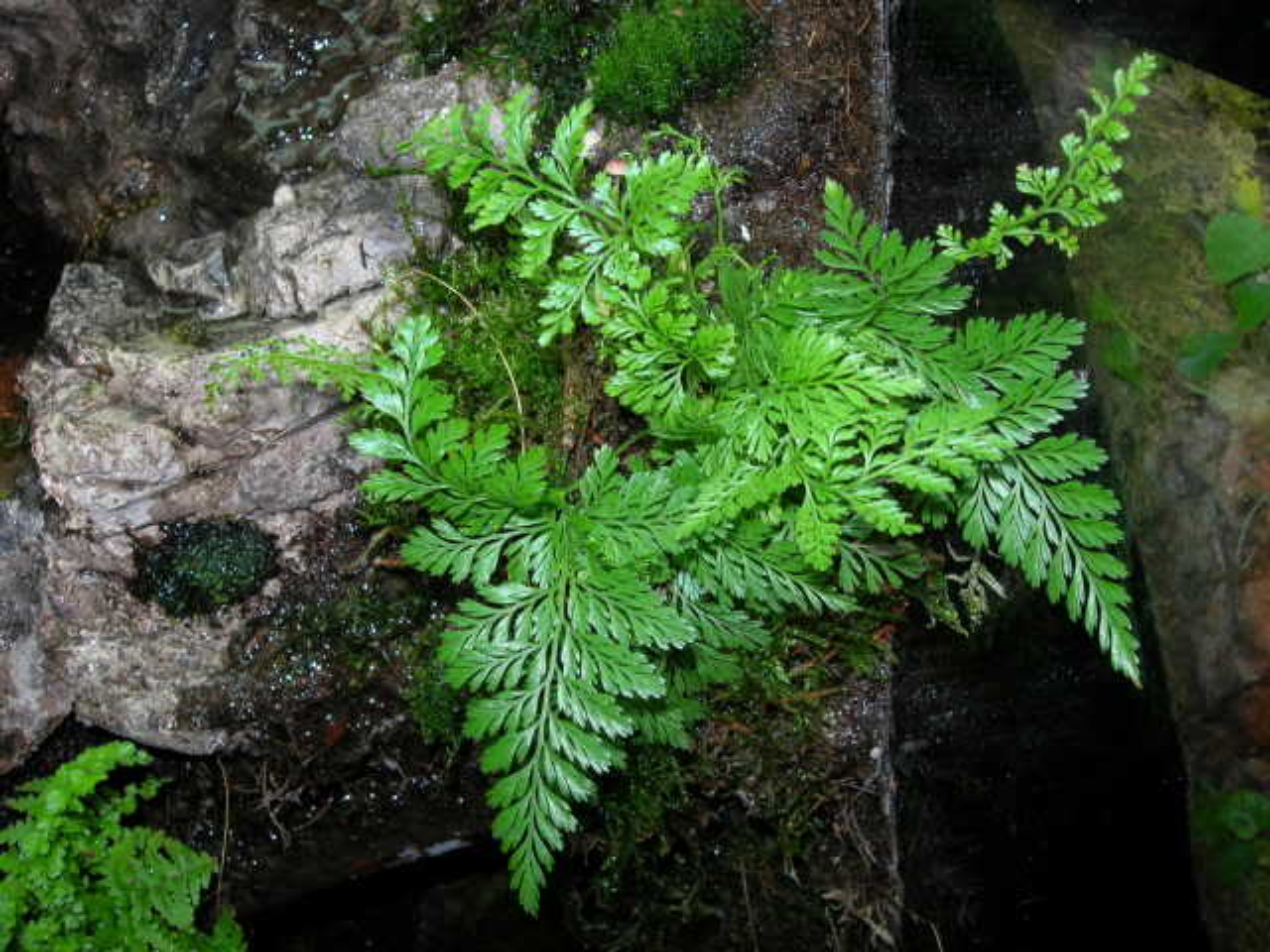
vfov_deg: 37.7
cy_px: 476
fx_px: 1394
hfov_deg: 49.0
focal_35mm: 38
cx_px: 635
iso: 64
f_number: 4.8
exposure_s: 1/60.1
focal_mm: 7.8
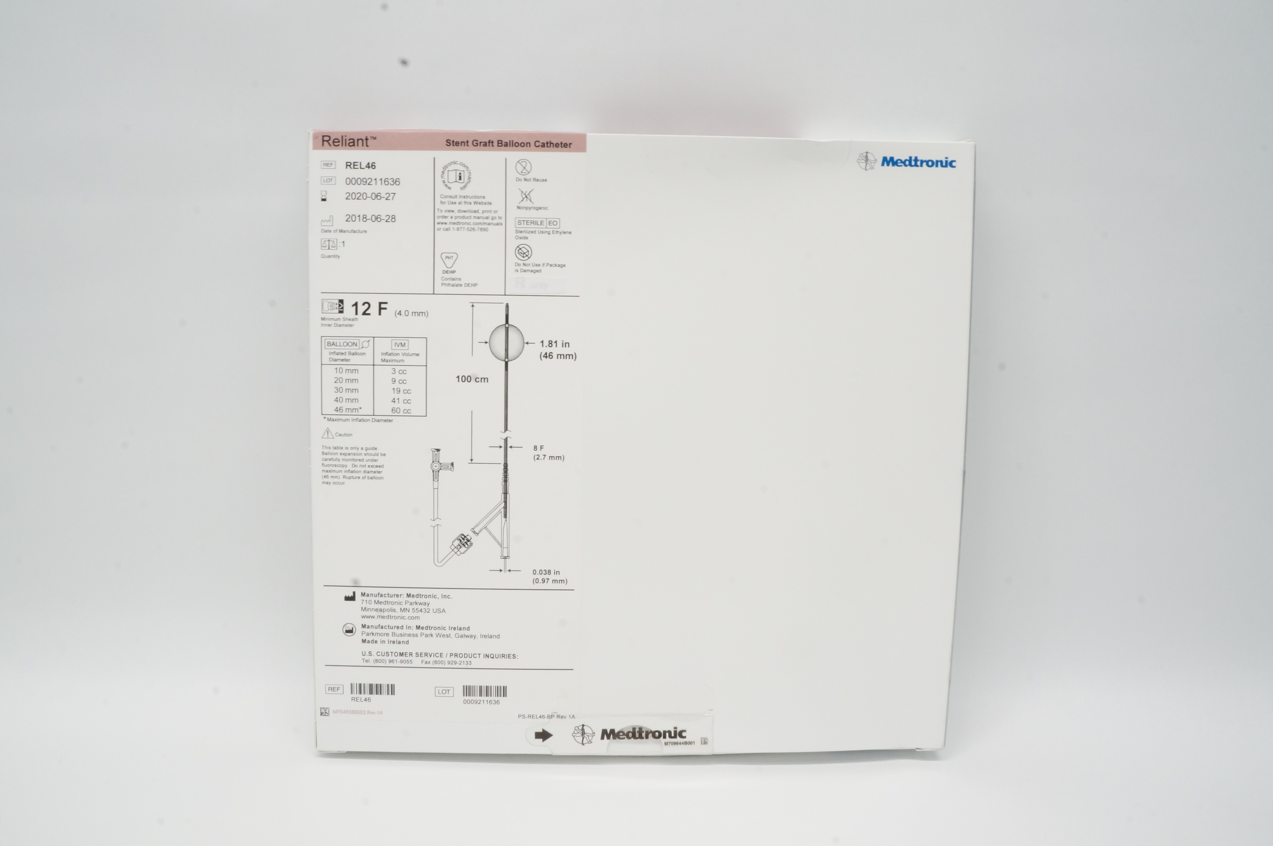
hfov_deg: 62.0
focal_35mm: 30
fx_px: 1060
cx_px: 636
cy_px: 423
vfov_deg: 43.5
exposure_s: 1/6
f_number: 22
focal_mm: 20
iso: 800
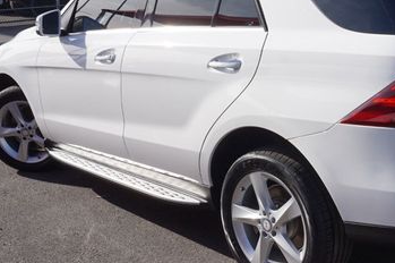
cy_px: 114
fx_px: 603
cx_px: 300
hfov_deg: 35.4
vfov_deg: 24.6
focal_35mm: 55
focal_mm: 20
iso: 100
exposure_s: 1/125
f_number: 11
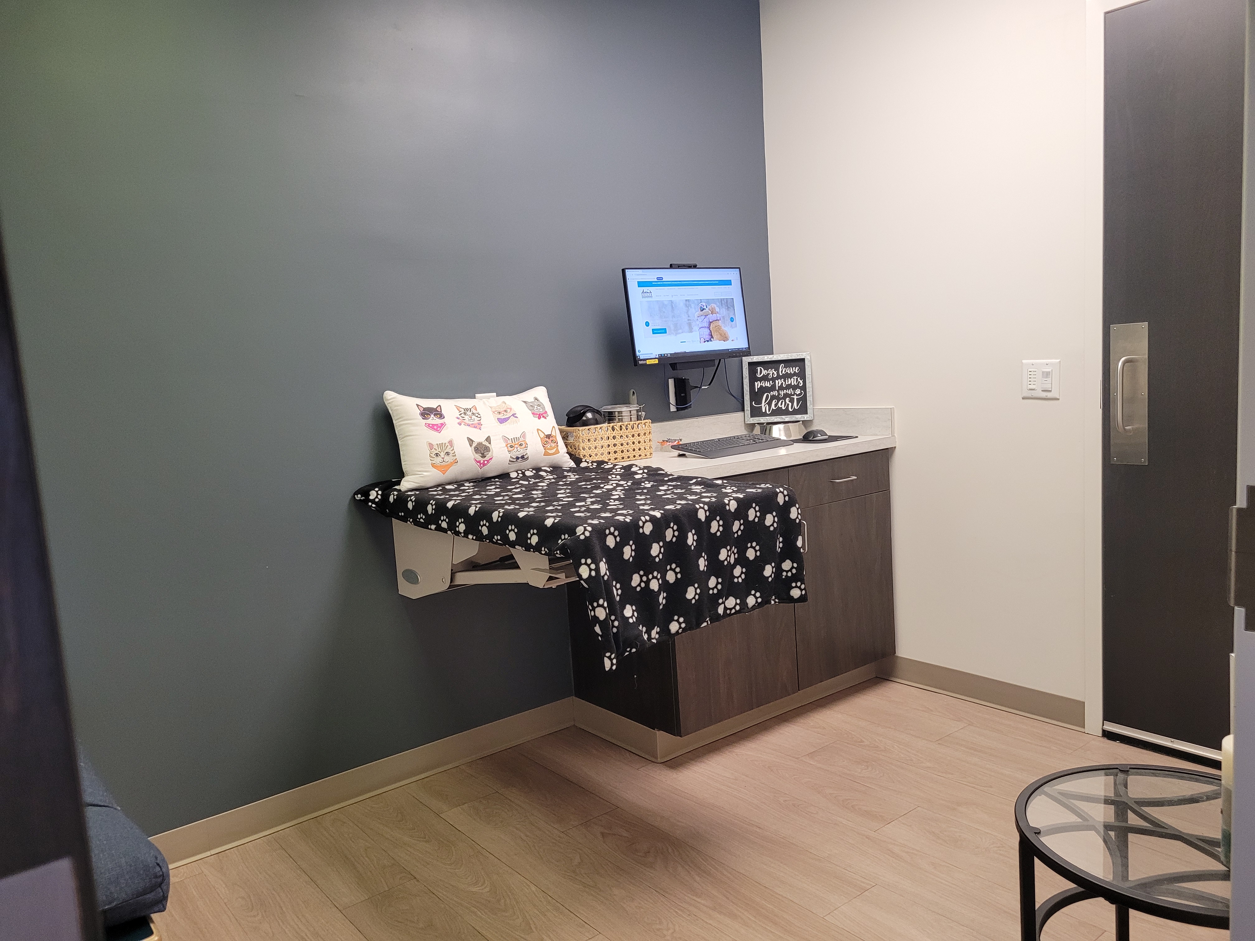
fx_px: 943
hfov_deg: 67.3
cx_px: 628
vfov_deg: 53.1
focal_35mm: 26
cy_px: 470
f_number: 1.8
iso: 320
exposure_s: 1/120
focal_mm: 5.4
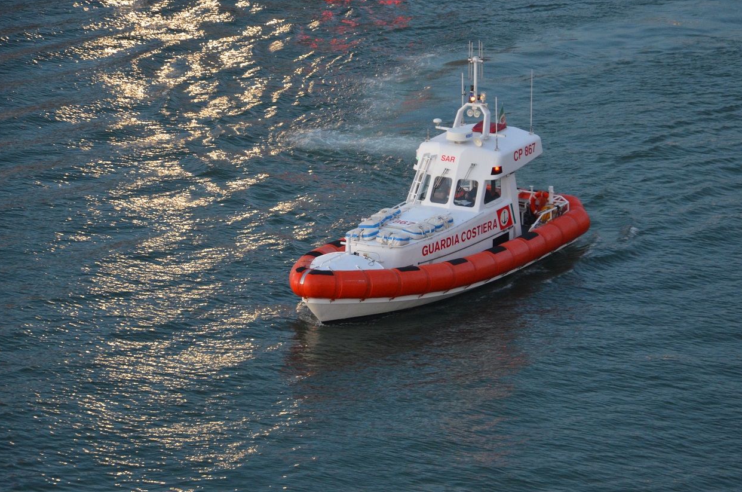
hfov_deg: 11.0
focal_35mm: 188
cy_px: 253
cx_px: 398
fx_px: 3859
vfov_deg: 7.3
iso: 1100
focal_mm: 105
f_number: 5.6
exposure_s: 1/30
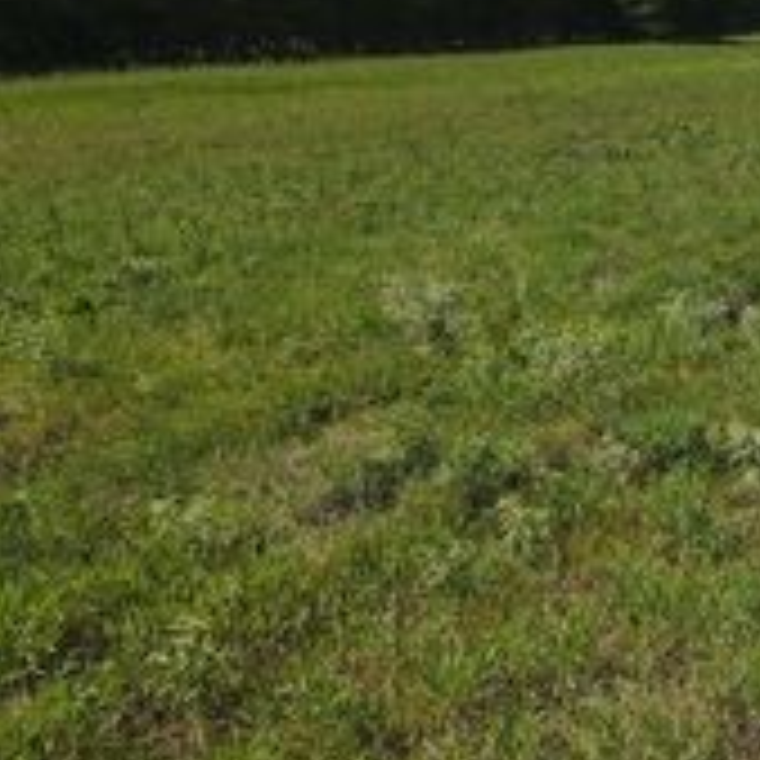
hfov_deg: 27.0
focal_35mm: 54
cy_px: 367
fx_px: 1341
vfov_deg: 31.6
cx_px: 965
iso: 100
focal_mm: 4.5
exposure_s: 1/800
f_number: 2.8
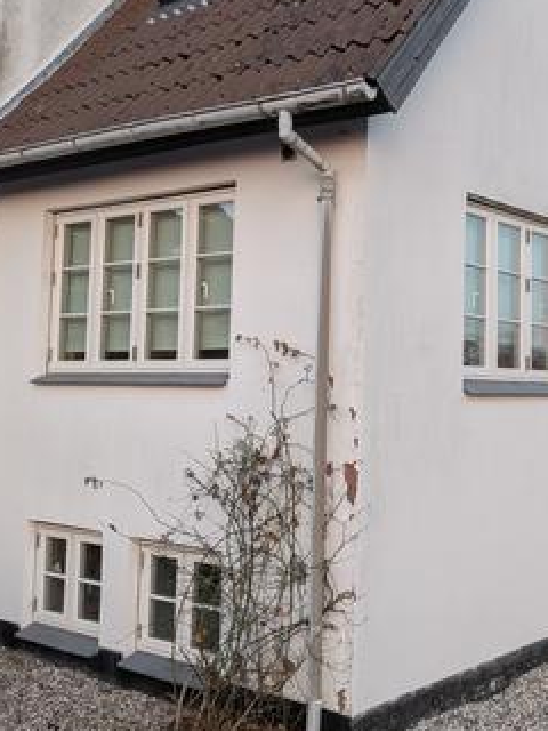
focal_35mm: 45
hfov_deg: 32.0
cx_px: 354
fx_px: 950
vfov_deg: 41.7
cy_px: 267
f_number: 1.7
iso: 202
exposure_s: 1/115
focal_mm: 4.53
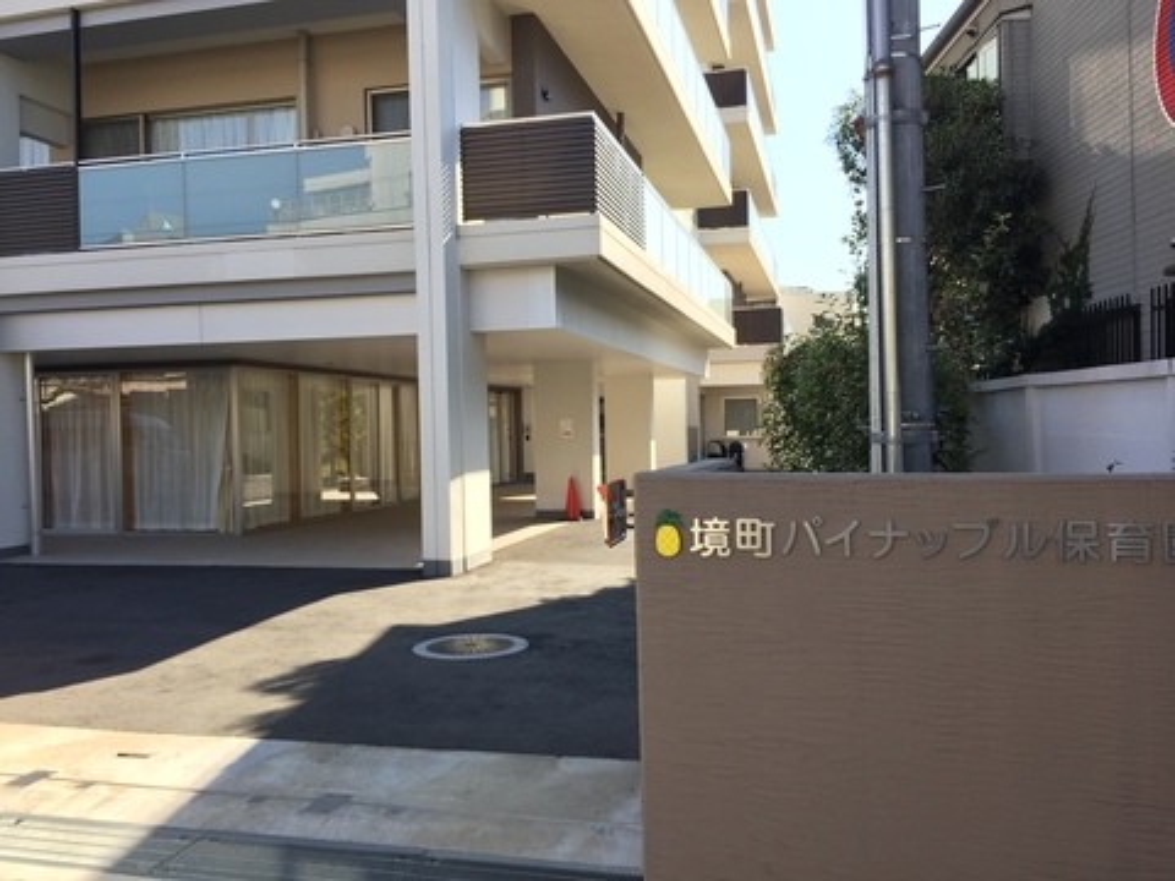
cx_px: 588
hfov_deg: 61.7
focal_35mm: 29
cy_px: 440
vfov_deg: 48.2
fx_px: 984
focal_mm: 4.15
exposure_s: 1/425
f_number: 2.2
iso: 32
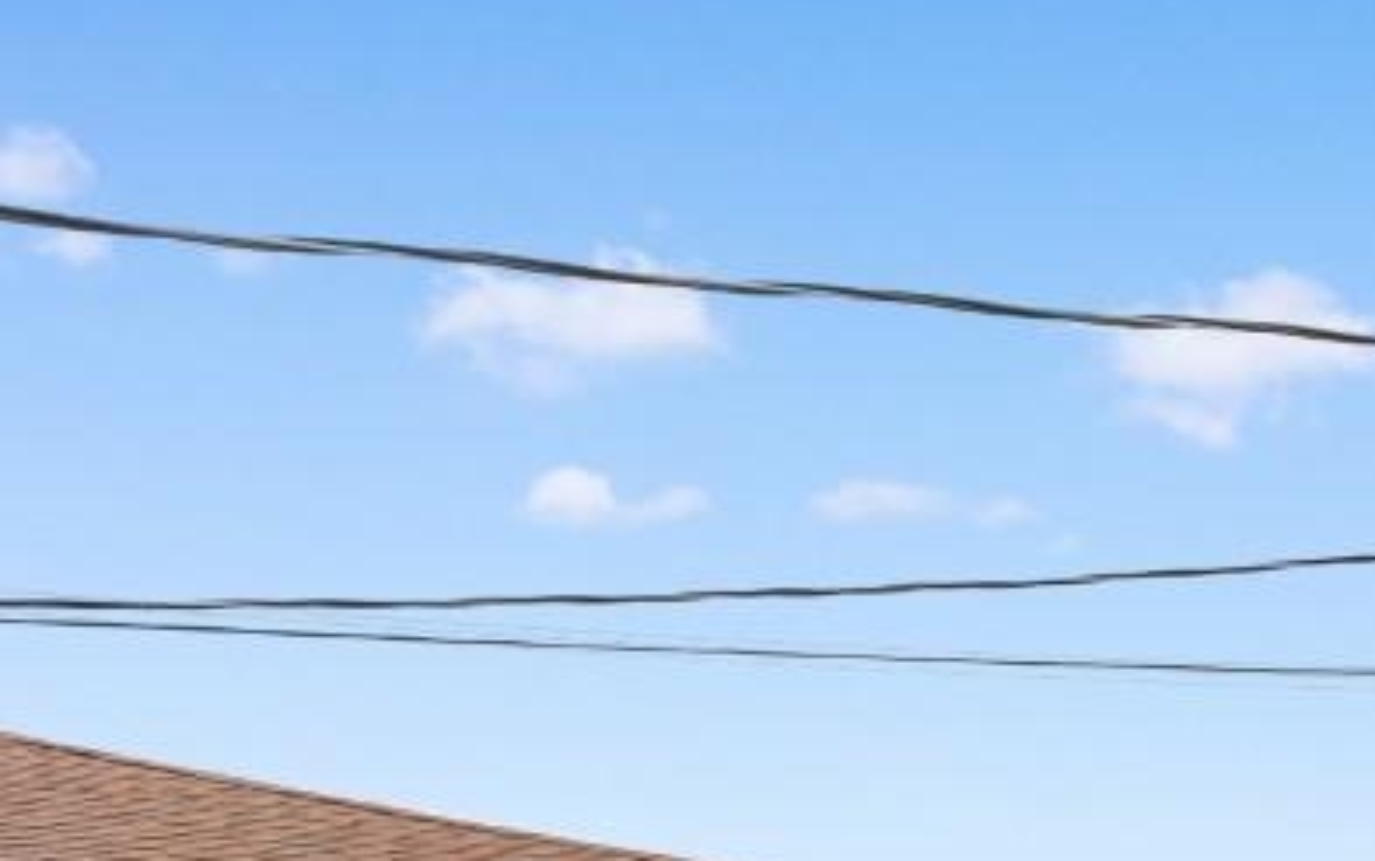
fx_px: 2362
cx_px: 2274
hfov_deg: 23.1
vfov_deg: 19.0
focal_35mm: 63
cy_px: 1141
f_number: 4.5
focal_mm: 10
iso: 100
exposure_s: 1/60
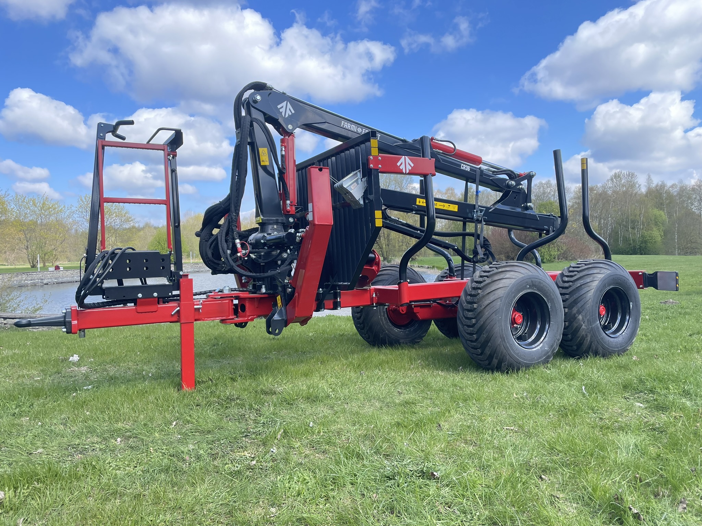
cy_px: 263
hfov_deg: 67.3
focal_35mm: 26
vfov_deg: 53.1
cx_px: 351
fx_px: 527
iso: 50
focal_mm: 4.2
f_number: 1.6
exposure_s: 1/917
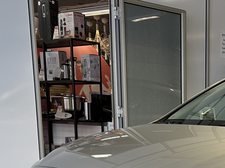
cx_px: 248
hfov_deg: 22.7
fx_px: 527
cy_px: 256
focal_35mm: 81
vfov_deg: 16.5
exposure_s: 1/121
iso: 64
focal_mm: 5.7
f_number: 1.5
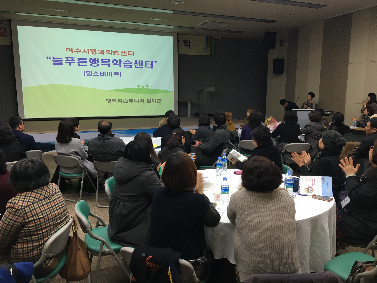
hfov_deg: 61.7
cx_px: 188
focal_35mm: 29
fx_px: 316
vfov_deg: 48.2
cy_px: 142
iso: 50
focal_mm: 4.15
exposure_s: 1/30
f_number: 2.2
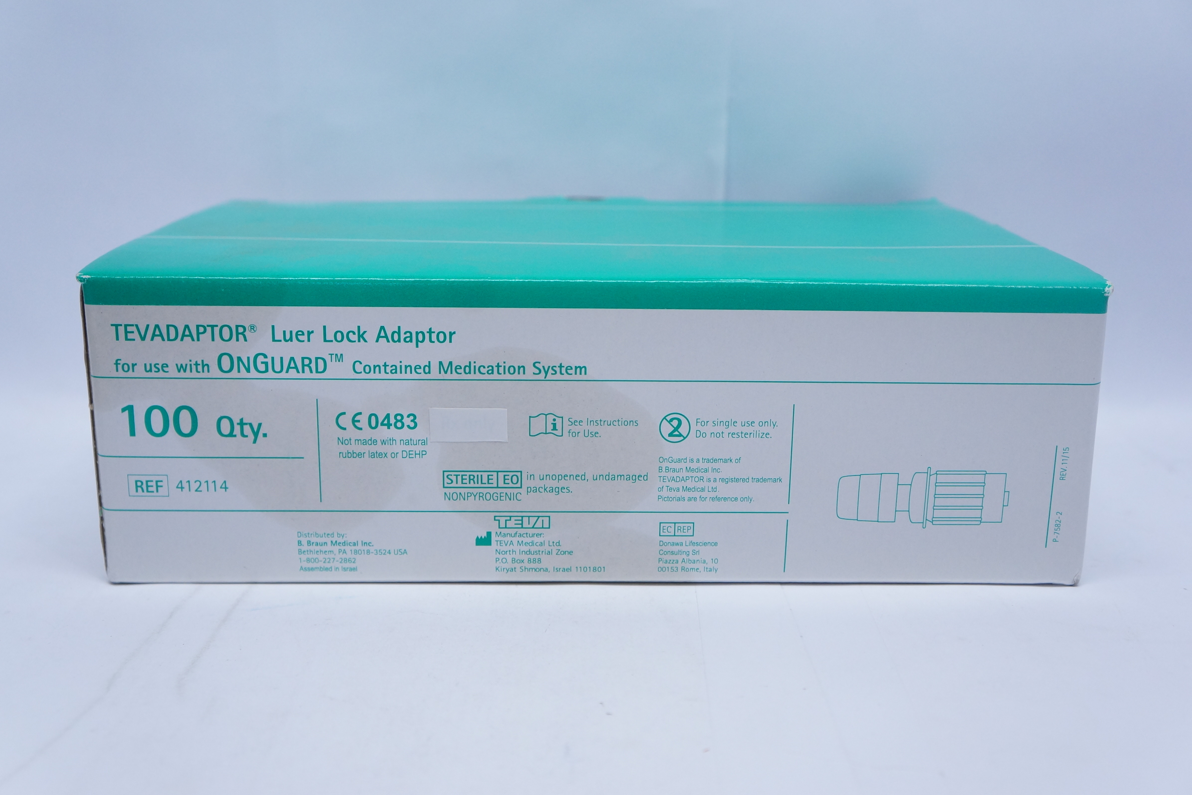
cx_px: 602
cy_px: 389
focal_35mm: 40
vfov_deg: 33.4
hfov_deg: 48.5
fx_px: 1324
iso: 800
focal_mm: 26
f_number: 4
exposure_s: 1/200
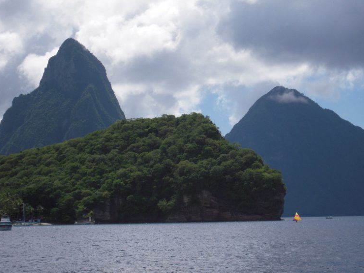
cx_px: 181
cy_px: 137
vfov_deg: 13.1
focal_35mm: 113
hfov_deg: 17.4
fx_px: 1188
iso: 100
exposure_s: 1/640
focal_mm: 20
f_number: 5.8
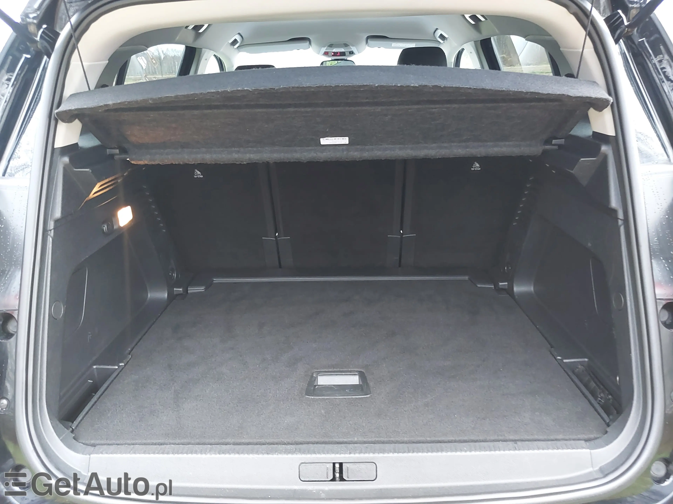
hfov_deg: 60.0
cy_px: 252
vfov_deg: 46.8
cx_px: 336
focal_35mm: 30
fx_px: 583
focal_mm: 4.6
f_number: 1.8
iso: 320
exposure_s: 1/25
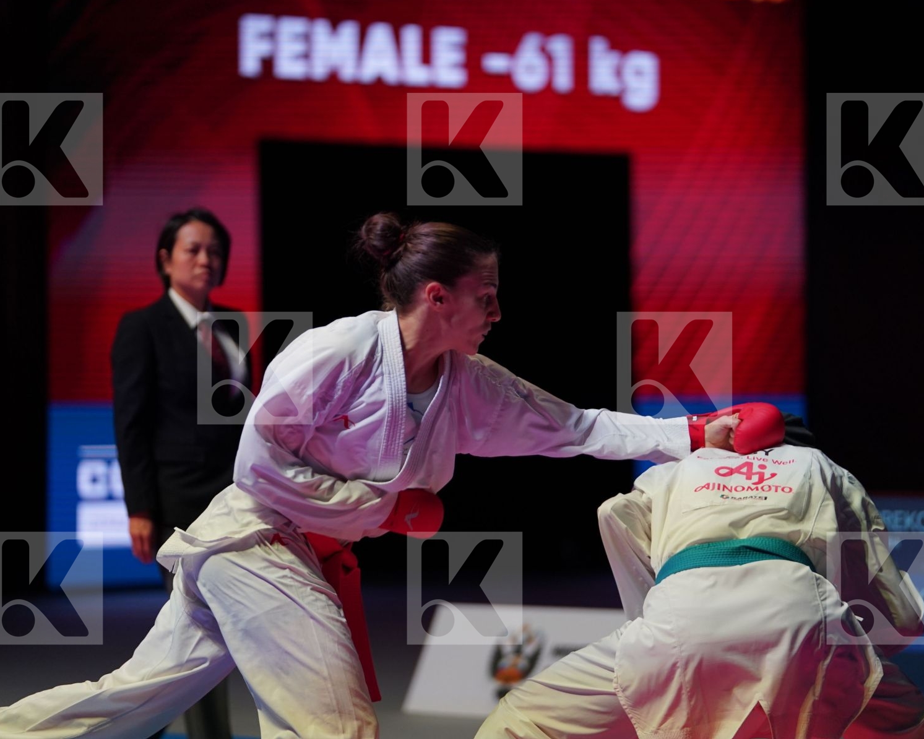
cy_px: 368
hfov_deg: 11.2
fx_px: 4703
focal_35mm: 172
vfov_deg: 9.0
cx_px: 465
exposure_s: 1/1000
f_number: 2.8
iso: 1250
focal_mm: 152
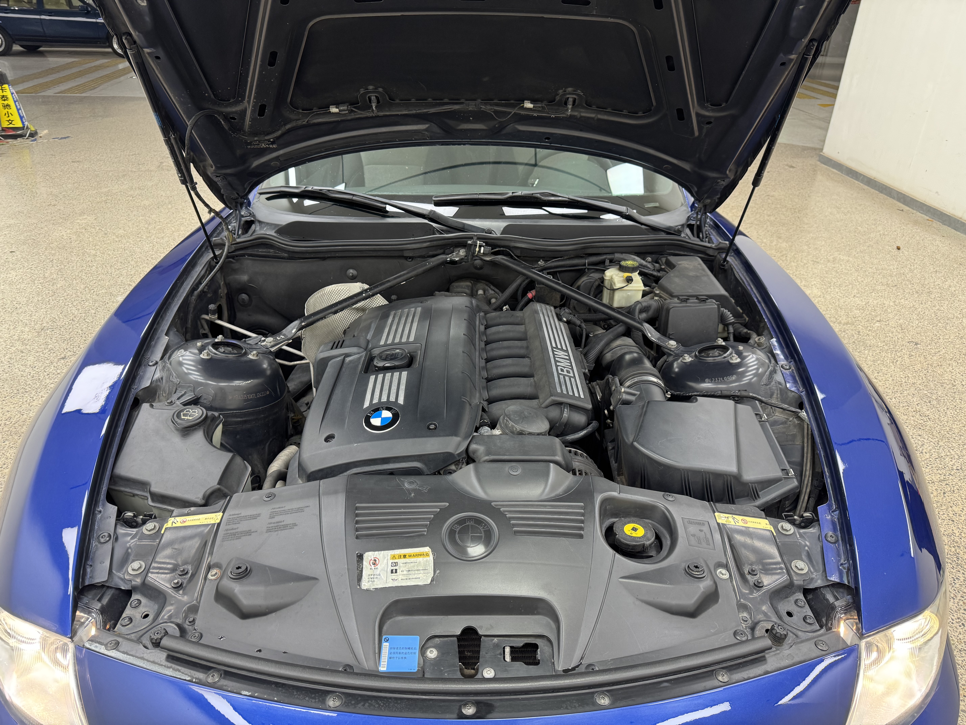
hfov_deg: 71.6
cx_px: 483
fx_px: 670
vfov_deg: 56.8
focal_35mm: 24
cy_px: 362
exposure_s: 1/100
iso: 160
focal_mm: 6.76
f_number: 1.78
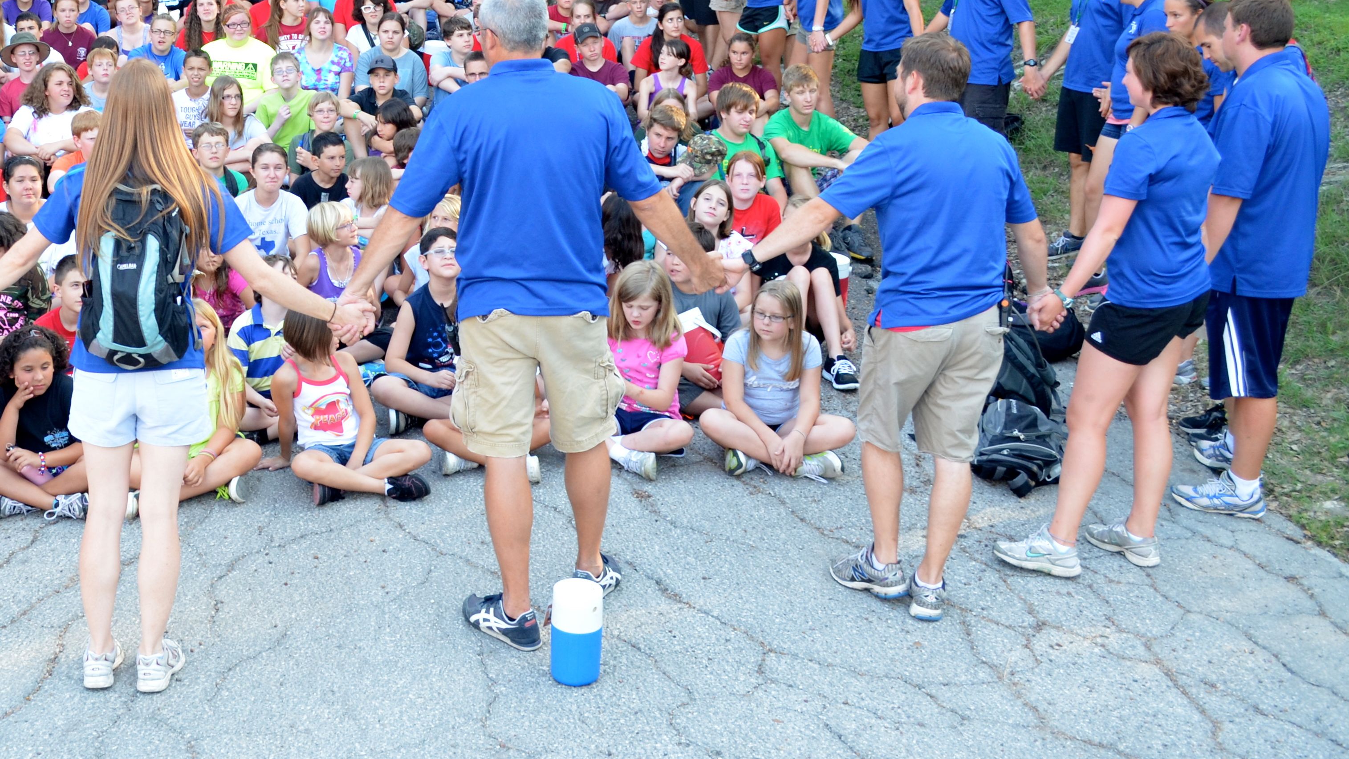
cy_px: 176
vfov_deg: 23.2
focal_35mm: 51
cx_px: 285
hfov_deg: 39.1
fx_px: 1824
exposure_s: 1/125
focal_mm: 20
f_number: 5.6
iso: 400
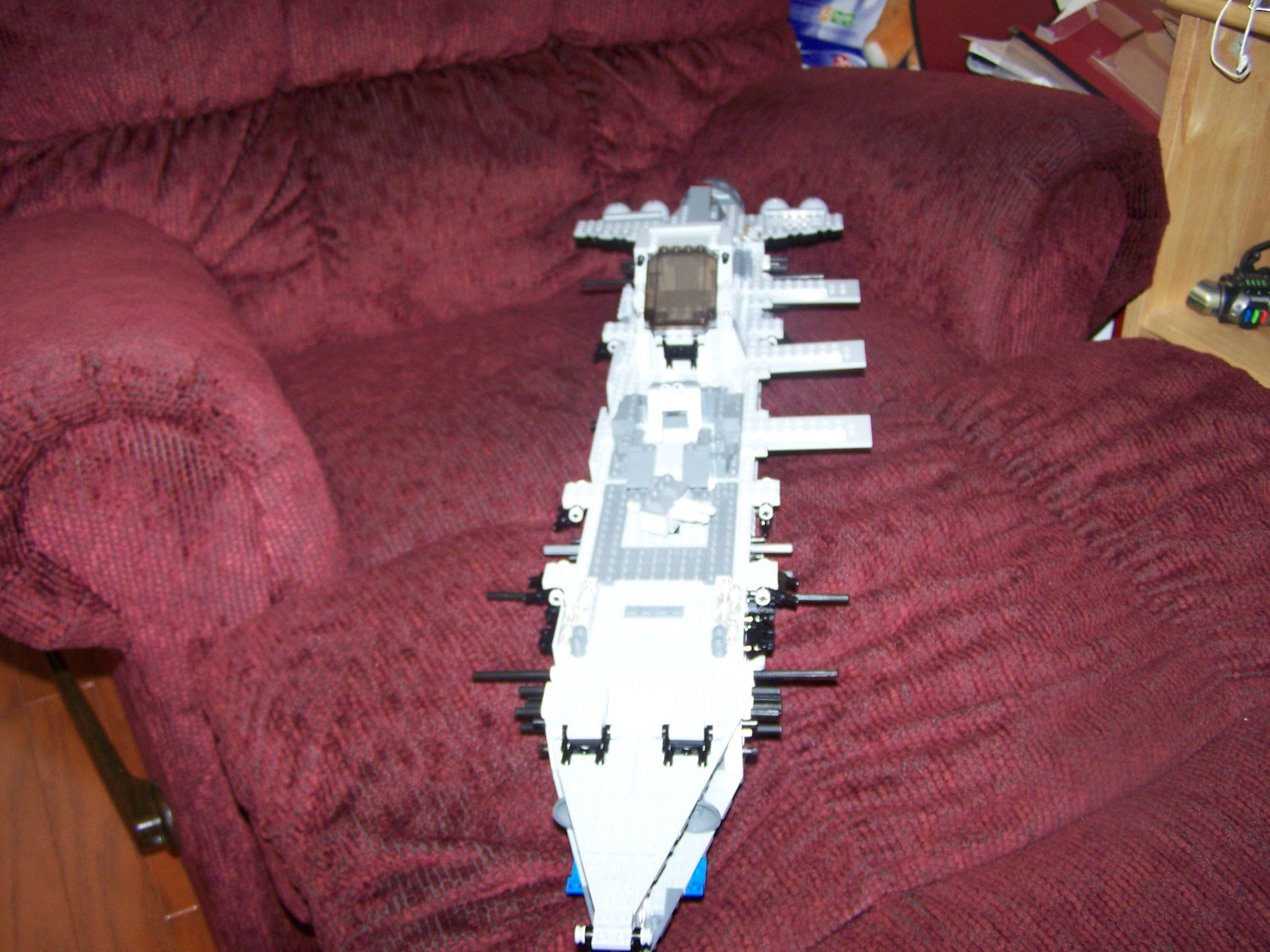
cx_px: 635
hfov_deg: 49.0
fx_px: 1394
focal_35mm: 38
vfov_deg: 37.7
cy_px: 476
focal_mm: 6.3
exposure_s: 1/60
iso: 160
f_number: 2.8
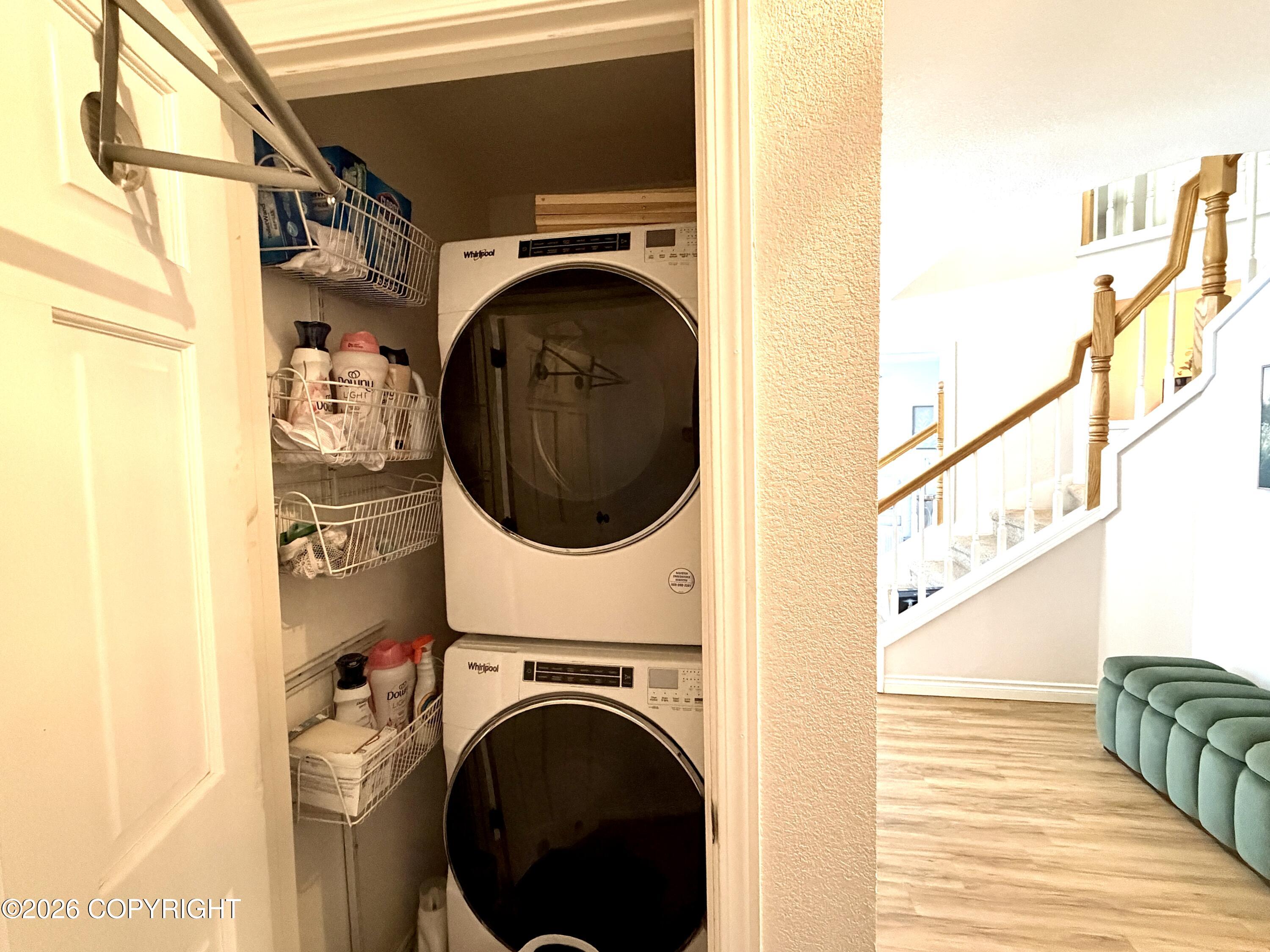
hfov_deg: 102.1
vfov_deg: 85.7
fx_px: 514
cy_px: 476
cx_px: 635
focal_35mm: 14
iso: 640
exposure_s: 1/60
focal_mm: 2.22
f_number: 2.2
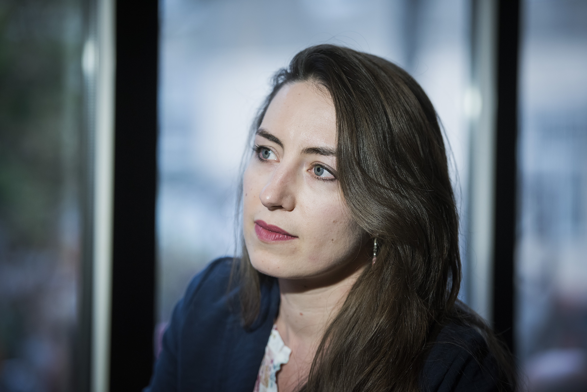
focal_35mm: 135
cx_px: 294
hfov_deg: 15.2
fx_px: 2202
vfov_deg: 10.2
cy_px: 196
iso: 2000
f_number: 2.8
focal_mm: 135
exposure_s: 1/200
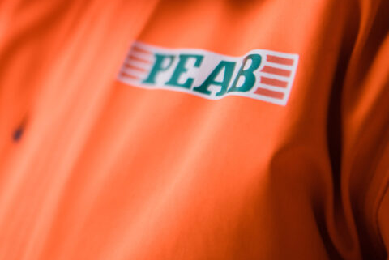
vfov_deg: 13.6
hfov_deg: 20.2
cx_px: 78
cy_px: 15
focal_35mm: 100
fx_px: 1082
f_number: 2.8
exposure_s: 1/800
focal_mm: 50
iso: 1000
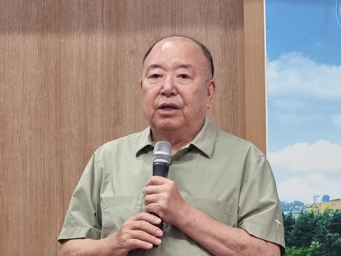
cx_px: 170
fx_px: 709
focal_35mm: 72
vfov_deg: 20.4
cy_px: 128
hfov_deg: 27.0
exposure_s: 1/60
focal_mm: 9
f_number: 2.4
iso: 160
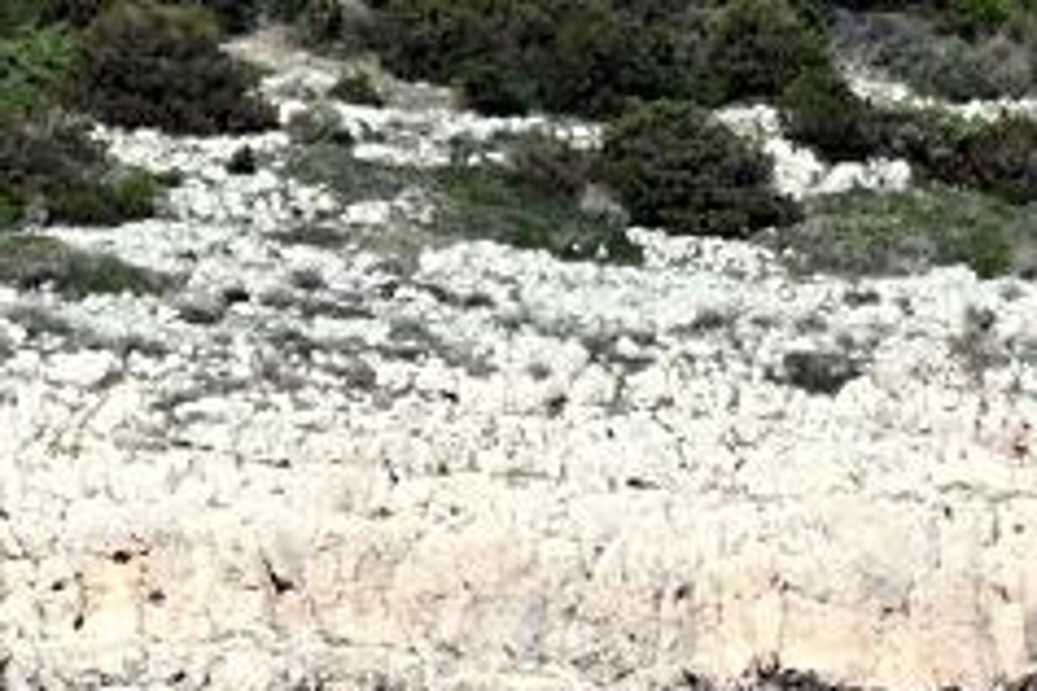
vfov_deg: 1.0
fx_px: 40152
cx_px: 792
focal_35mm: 1394
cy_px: -1201
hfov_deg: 1.5
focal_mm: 220
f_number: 5.6
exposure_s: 1/1000
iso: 140
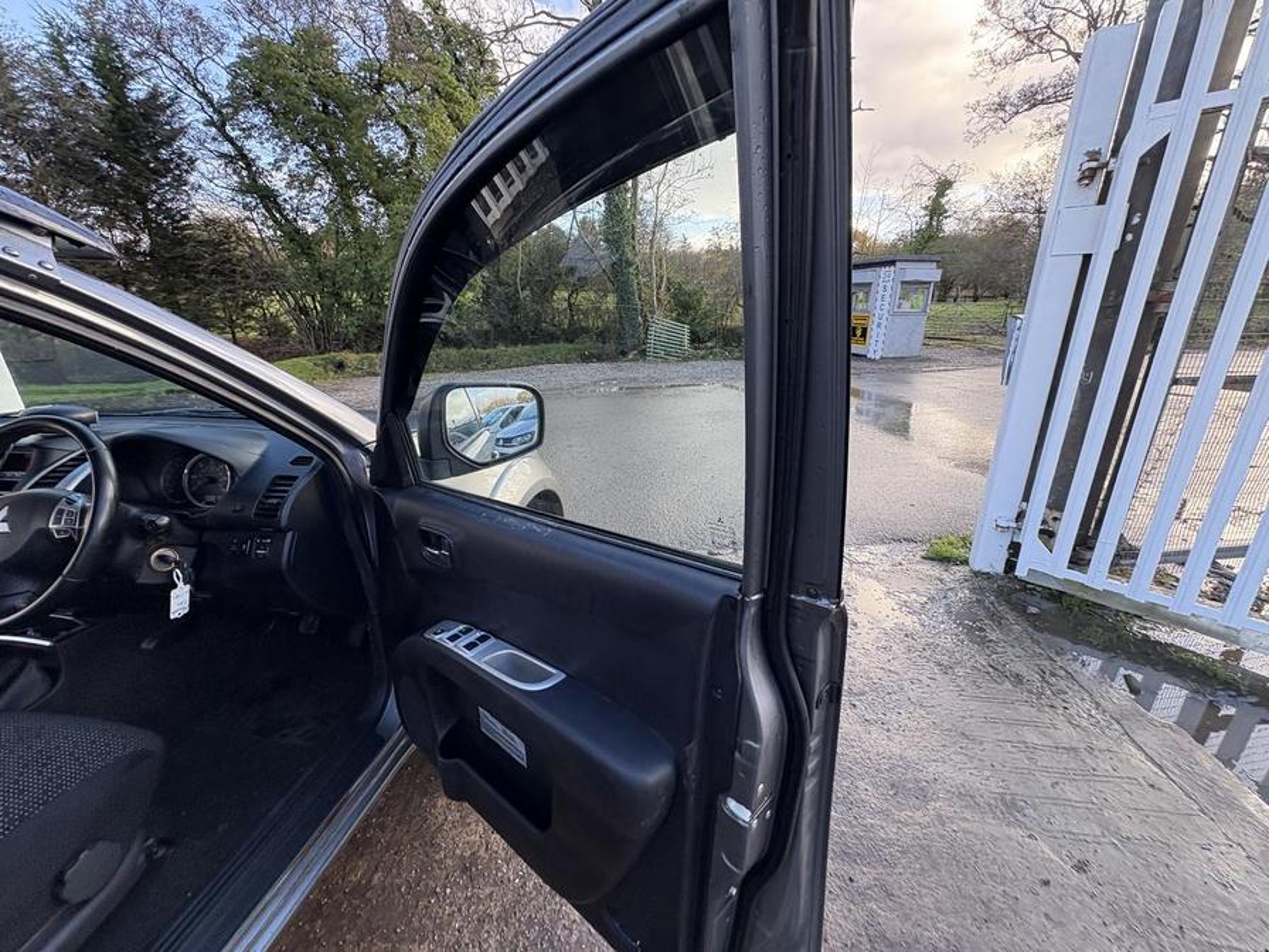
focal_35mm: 14
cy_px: 476
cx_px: 634
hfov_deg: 102.1
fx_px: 513
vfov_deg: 85.7
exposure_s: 1/137
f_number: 2.2
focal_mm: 2.22
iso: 80
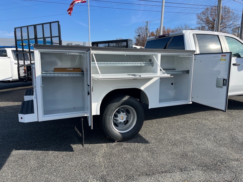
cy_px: 91
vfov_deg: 53.1
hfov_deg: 67.3
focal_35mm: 26
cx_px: 122
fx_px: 183
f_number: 1.6
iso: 50
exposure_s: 1/1923
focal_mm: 5.1
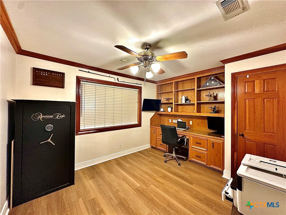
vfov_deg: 85.7
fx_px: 116
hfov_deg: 102.1
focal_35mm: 14
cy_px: 108
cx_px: 143
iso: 400
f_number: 2.2
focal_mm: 2.22
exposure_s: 1/60
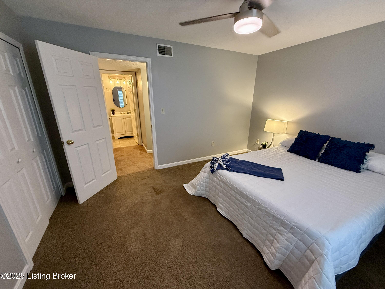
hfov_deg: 102.1
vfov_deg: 85.7
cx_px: 192
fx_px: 156
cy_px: 144
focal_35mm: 14
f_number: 2.2
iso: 500
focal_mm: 2.22
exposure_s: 1/120
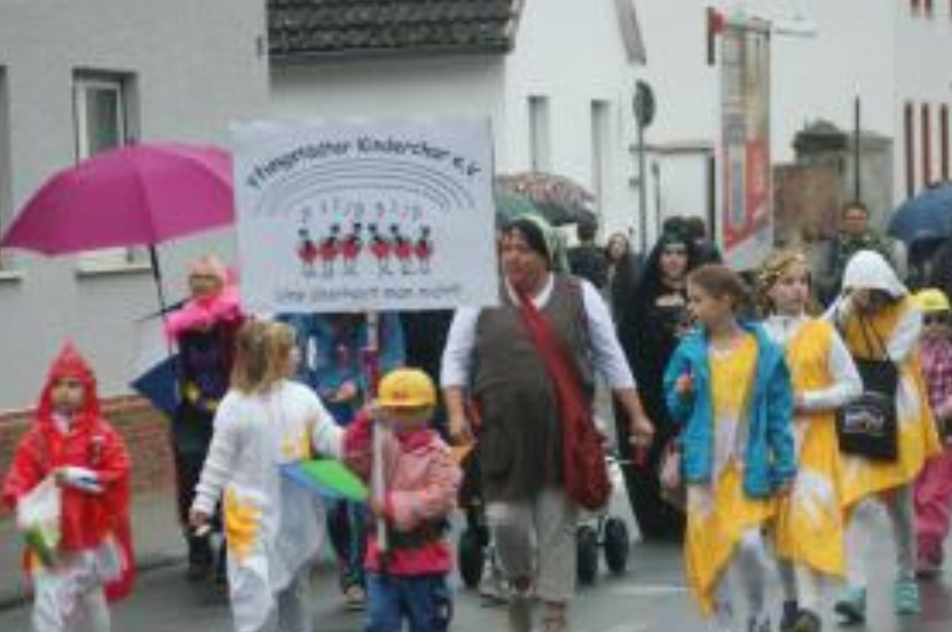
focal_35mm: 195
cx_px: 454
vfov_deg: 7.0
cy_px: 450
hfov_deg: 10.6
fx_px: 5151
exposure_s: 1/30
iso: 400
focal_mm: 90
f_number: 4
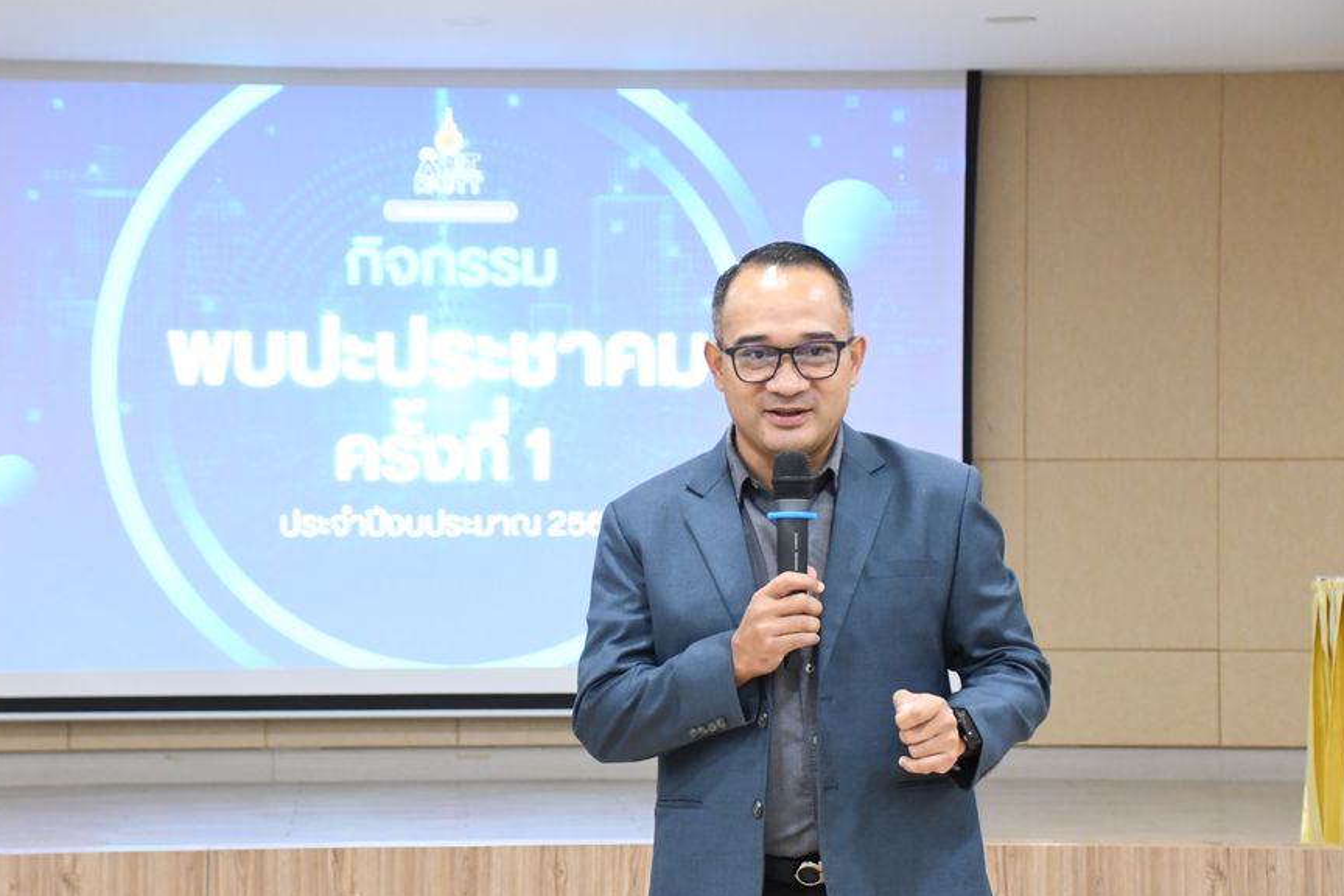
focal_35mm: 115
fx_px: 4293
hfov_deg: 17.8
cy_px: 488
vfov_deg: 11.9
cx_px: 628
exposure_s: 1/60
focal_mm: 65
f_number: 5
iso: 3200
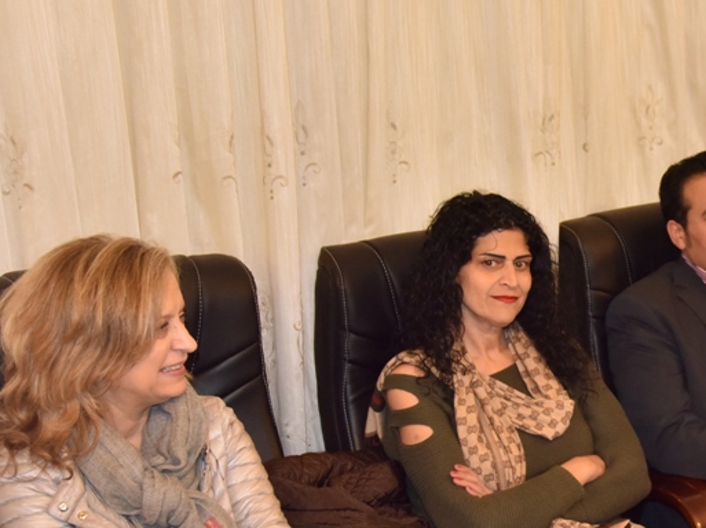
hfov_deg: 25.6
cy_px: 343
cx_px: 667
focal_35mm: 73
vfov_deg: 20.1
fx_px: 1488
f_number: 6.3
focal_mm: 38
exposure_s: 1/125
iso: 2500
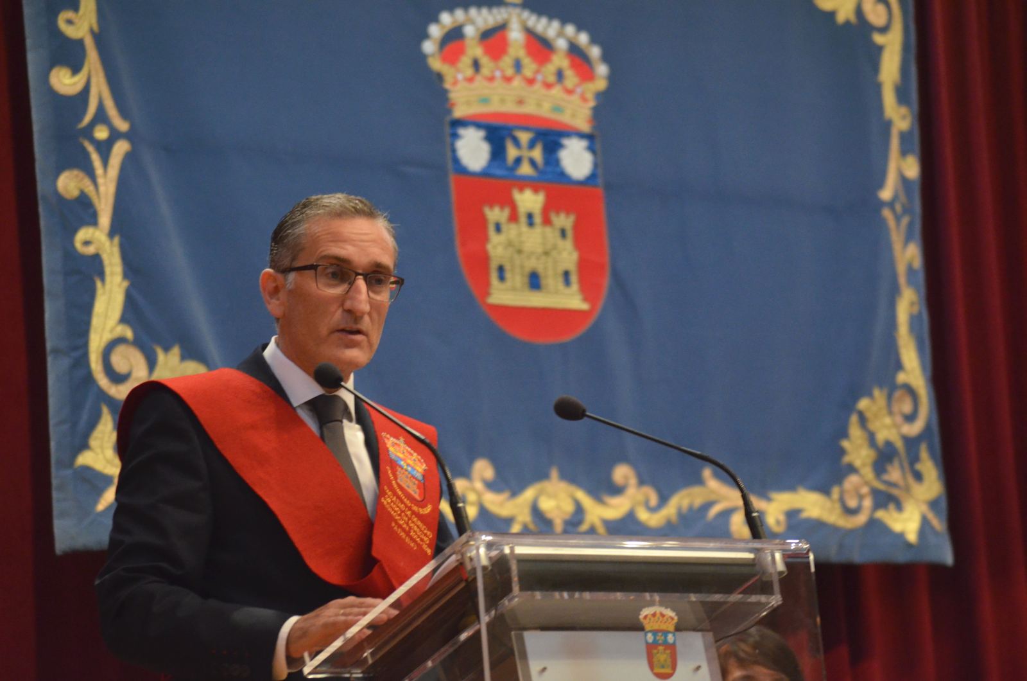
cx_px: 514
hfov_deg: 14.9
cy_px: 340
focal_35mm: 138
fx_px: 3929
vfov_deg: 9.9
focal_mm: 92
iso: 2500
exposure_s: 1/100
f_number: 5
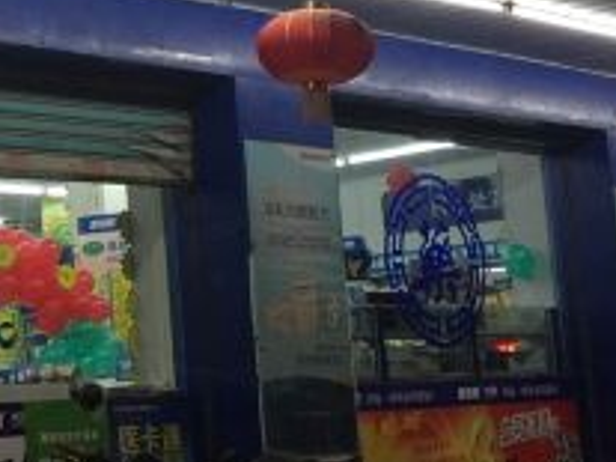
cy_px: 121
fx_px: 1743
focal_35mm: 98
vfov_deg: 15.0
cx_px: 39
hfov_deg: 19.6
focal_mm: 4.15
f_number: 2.2
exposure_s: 1/33
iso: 64
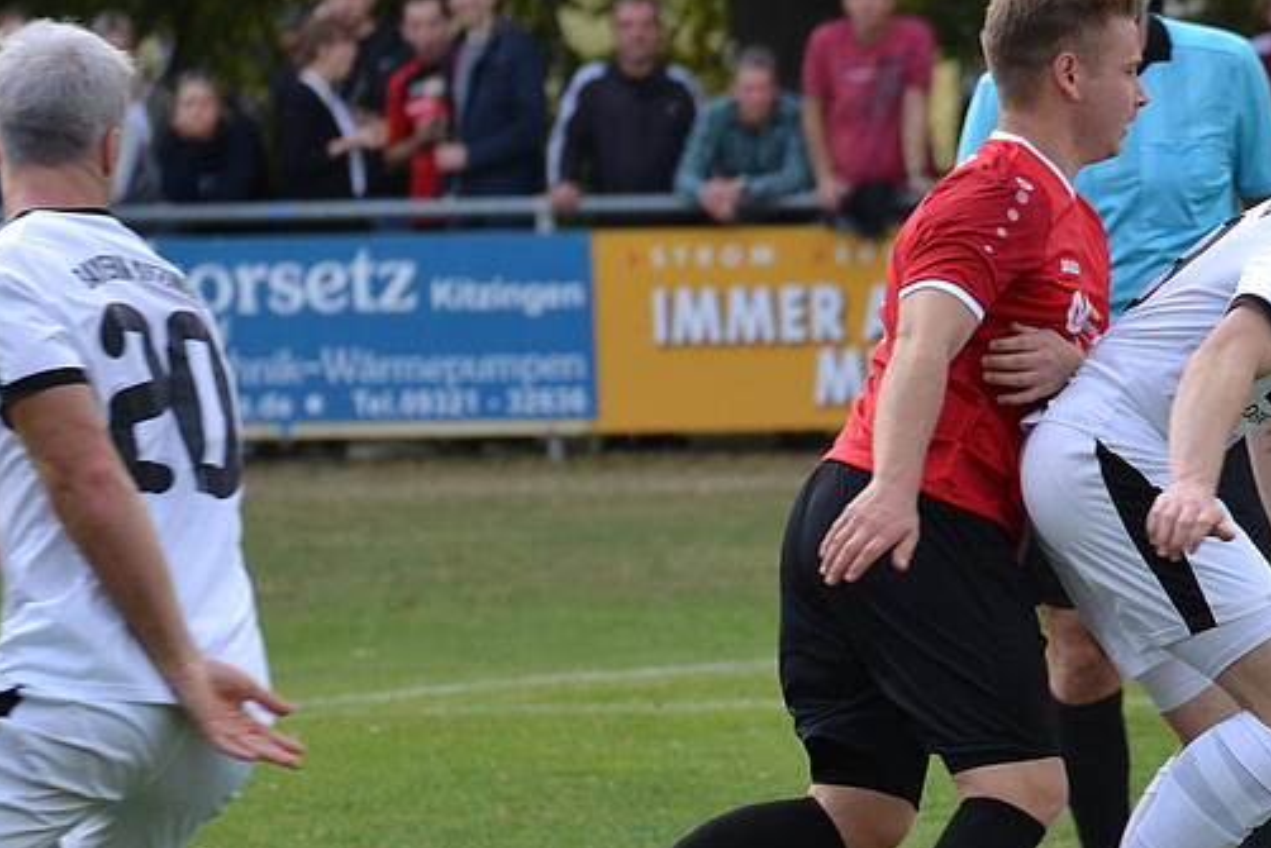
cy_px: 683
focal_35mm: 516
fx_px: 18222
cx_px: 1068
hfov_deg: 4.0
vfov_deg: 2.7
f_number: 4.8
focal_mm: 160
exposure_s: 1/500
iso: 400
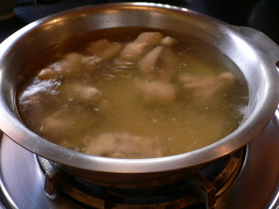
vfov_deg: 40.7
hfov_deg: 52.6
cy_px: 104
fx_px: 282
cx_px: 140
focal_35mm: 35
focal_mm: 5.8
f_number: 2.8
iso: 100
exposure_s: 1/8
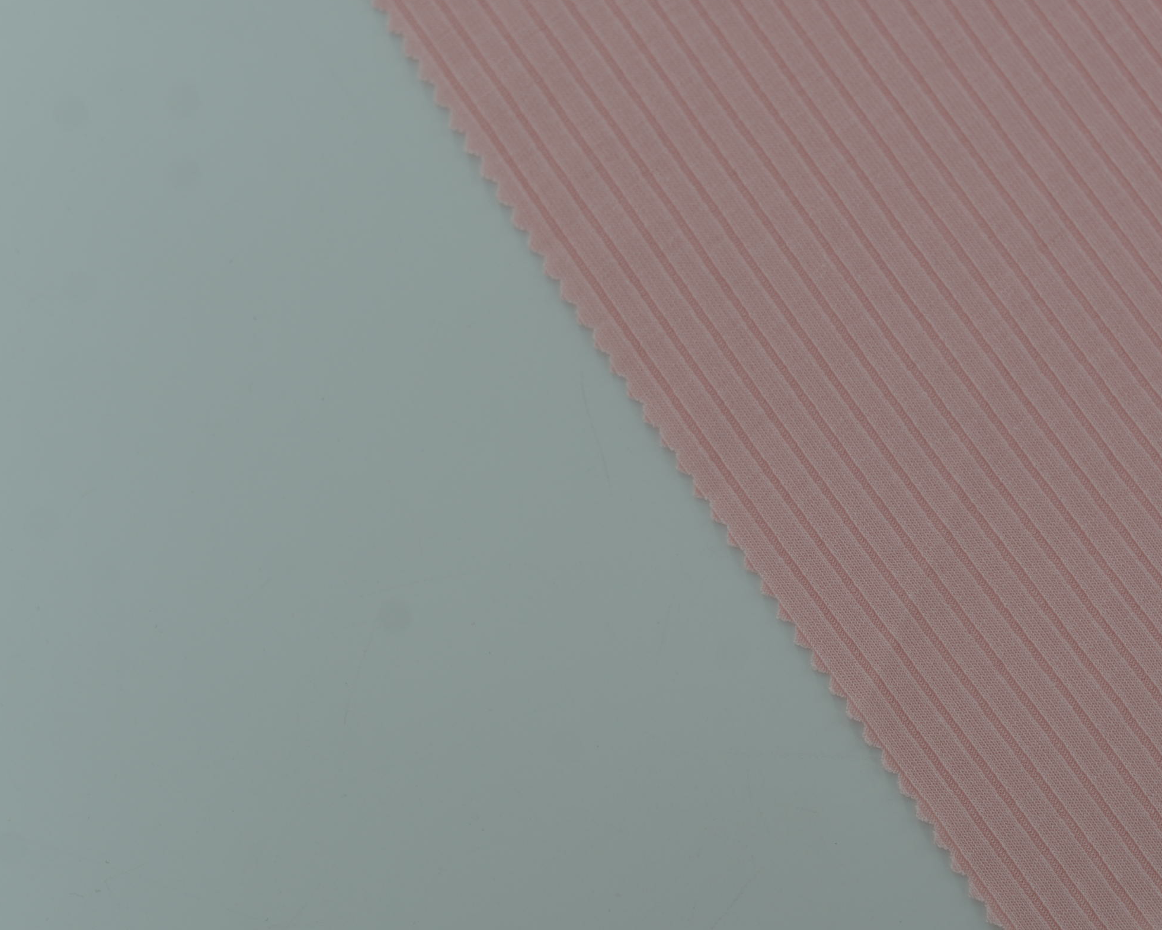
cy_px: 554
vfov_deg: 21.2
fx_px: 2476
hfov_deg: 26.1
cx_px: 841
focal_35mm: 72
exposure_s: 1/400
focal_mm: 50
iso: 100
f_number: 3.5
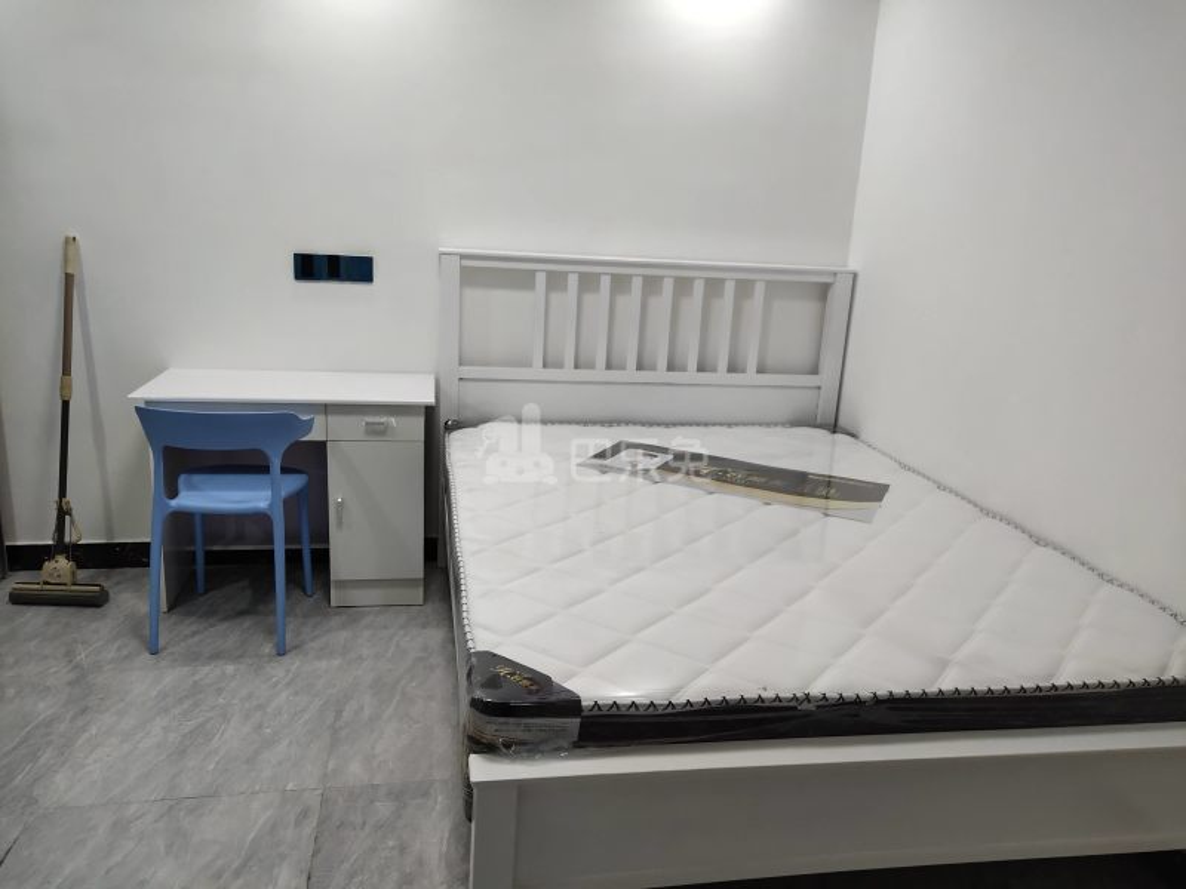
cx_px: 593
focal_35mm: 30
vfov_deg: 46.8
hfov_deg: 60.0
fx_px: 1028
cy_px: 444
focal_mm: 4.35
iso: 159
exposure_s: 1/100
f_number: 1.79
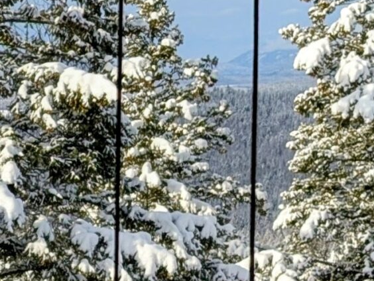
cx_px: 520
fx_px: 1179
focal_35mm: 109
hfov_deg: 16.7
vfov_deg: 13.6
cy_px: 85
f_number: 1.68
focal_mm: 6.9
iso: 21
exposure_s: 1/794
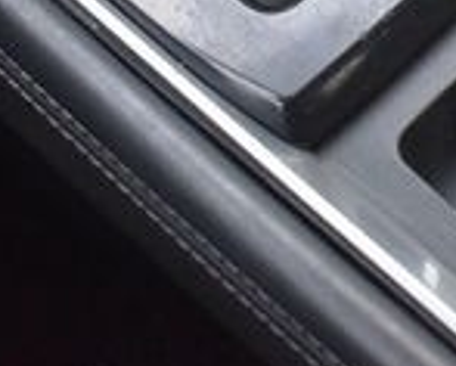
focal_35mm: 110
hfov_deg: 17.2
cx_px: 419
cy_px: -191
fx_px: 1487
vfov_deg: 13.2
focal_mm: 18
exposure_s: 1/125
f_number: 3.5
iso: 1250
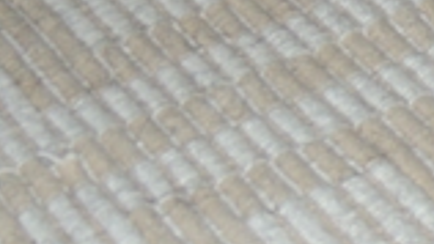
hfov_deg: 7.8
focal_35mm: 266
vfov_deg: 4.5
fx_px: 3062
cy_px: -245
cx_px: 860
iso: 200
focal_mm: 9.8
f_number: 3.7
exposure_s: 1/40
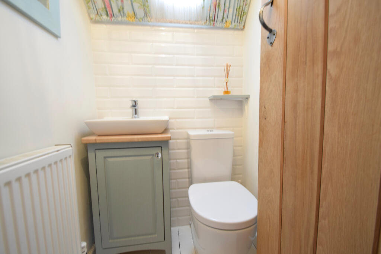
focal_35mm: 15
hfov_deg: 100.4
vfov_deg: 77.3
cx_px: 190
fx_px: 159
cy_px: 127
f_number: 4.5
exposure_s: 1/15
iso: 800
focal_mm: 10
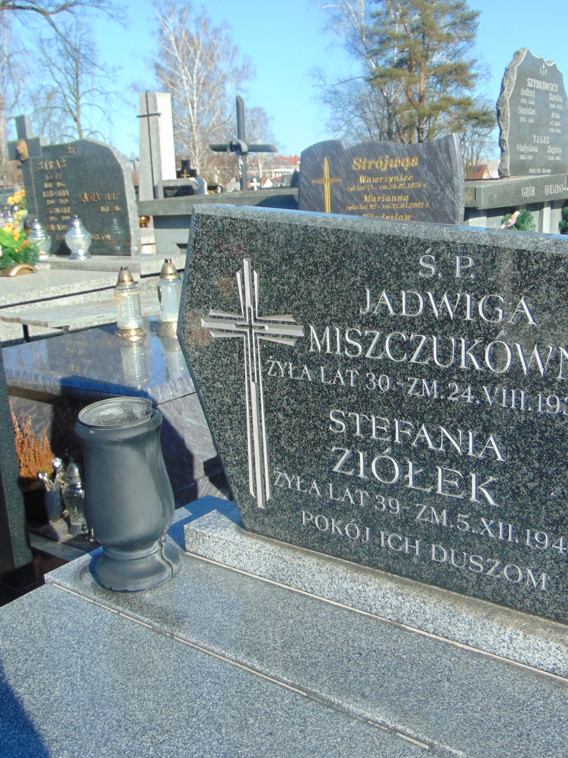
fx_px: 744
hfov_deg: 41.7
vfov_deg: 54.0
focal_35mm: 34
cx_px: 323
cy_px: 380
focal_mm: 4.5
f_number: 3
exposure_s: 1/640
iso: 80
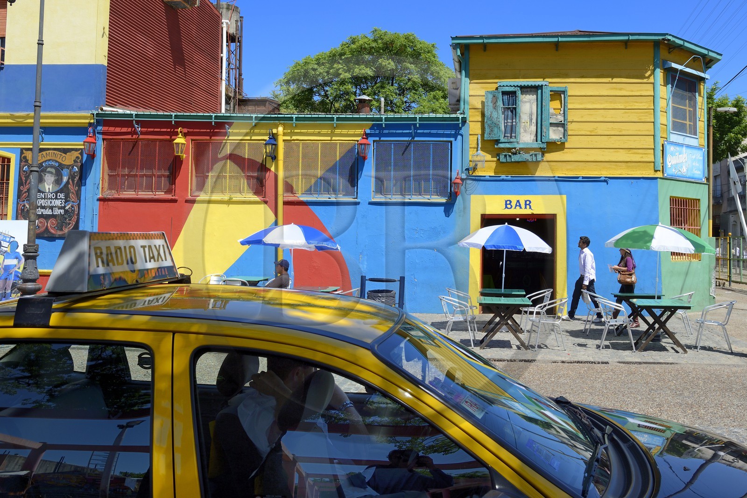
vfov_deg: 44.9
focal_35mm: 29
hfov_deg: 63.7
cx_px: 374
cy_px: 249
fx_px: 602
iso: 200
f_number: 10
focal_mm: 29
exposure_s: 1/250
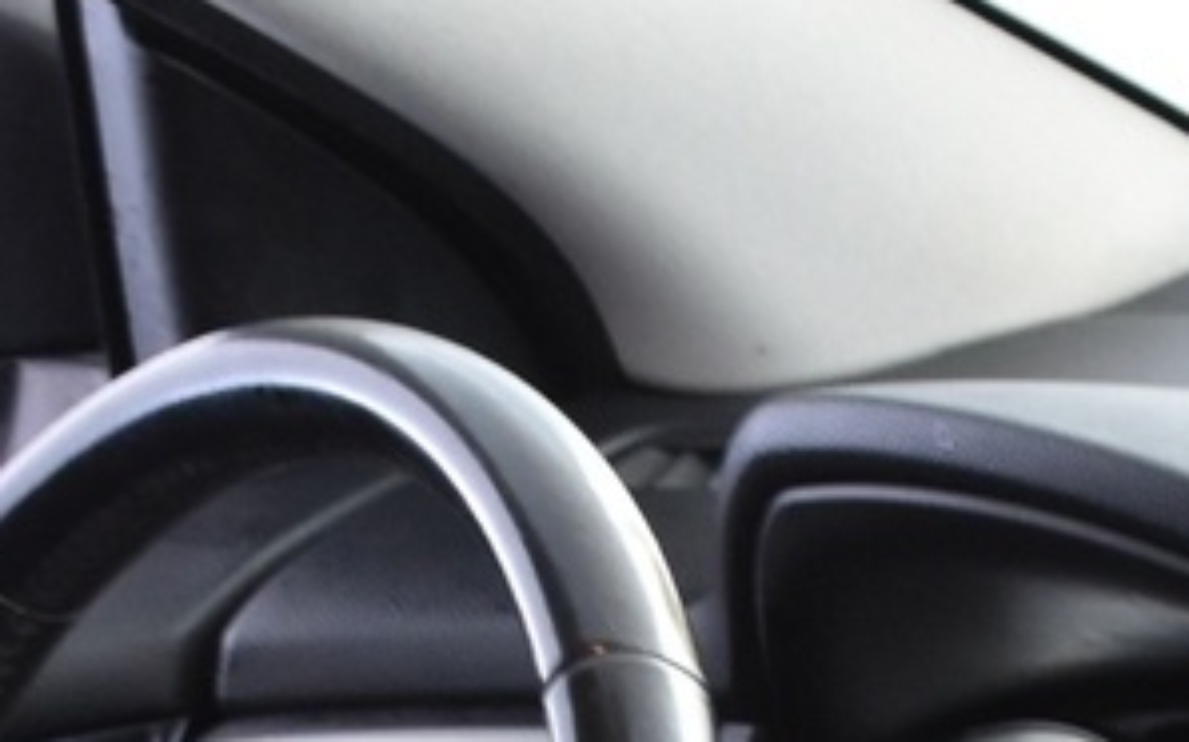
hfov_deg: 11.4
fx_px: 5928
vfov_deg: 6.7
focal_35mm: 183
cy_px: 2011
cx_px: 906
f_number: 5
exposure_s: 1/8
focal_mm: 22
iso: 1250
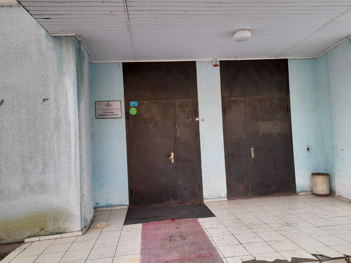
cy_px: 132
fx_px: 254
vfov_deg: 54.9
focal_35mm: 25
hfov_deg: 69.4
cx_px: 176
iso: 32
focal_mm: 4.6
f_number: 2
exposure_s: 1/120
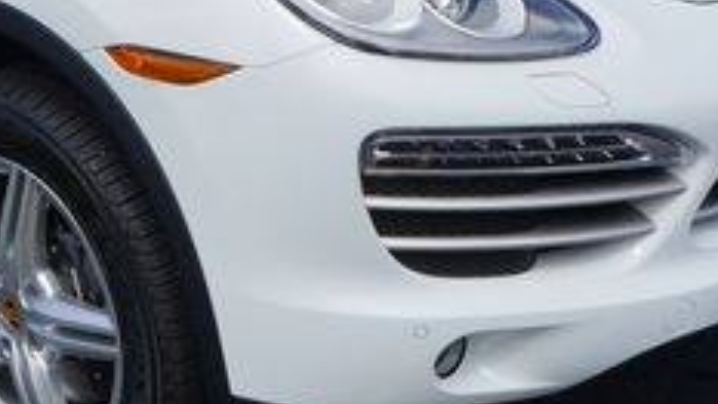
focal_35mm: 86
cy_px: 3
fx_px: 1637
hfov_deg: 24.3
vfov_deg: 13.9
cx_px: 129
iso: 200
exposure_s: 1/320
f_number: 13
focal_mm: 20
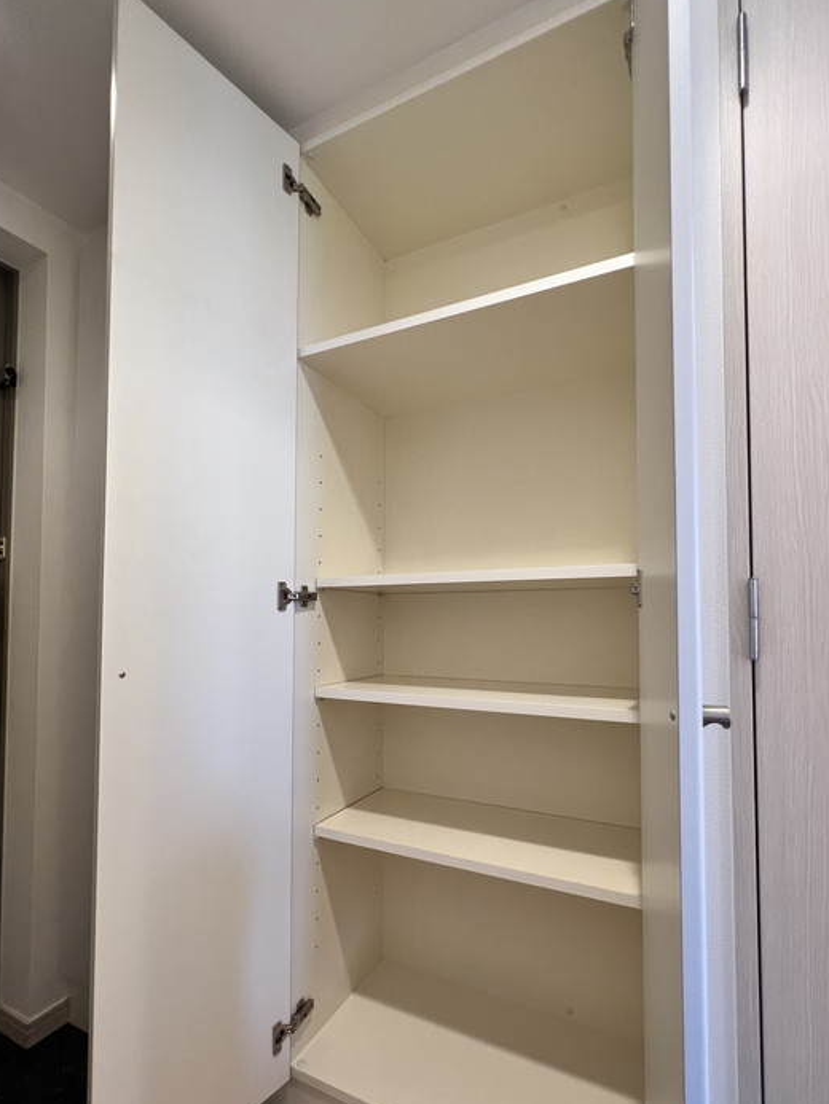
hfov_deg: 81.7
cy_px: 604
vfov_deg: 97.9
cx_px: 430
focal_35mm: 15
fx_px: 479
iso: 125
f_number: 1.8
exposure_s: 1/100
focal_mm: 1.57
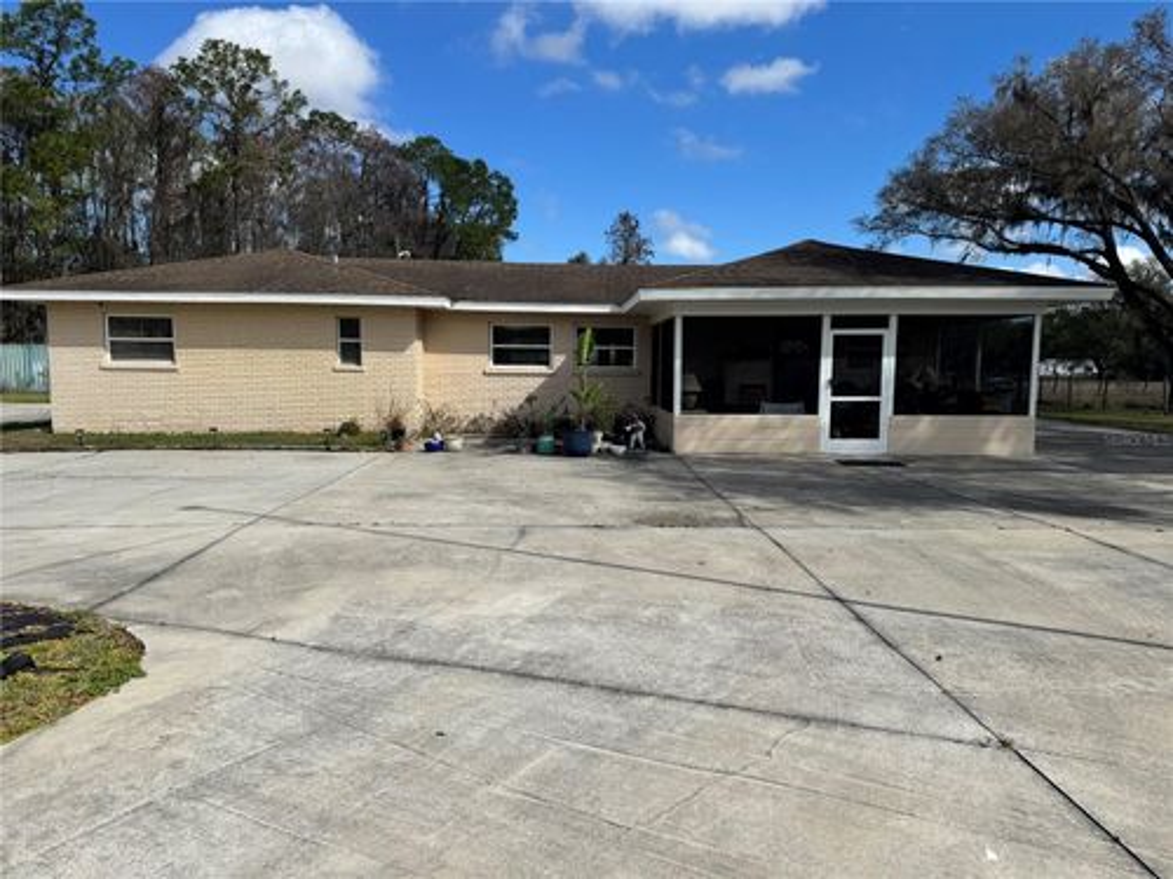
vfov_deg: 56.8
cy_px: 440
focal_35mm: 24
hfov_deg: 71.6
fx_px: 813
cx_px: 586
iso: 80
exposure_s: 1/5814
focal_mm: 6.76
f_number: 1.78
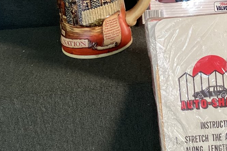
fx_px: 460
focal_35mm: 73
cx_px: 214
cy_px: 34
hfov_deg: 26.5
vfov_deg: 18.5
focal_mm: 3.3
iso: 125
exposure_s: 1/60
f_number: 2.4
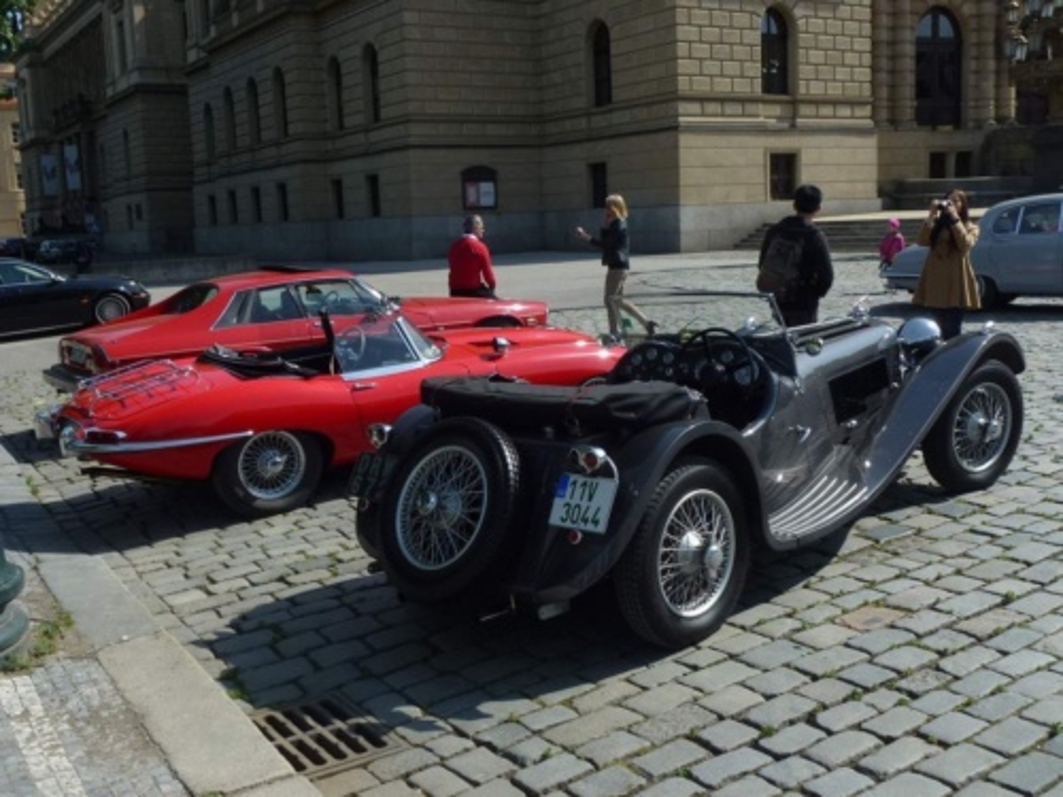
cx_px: 532
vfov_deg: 39.7
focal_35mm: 36
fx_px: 1106
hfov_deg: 51.4
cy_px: 398
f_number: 4
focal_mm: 6.4
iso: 100
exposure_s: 1/800
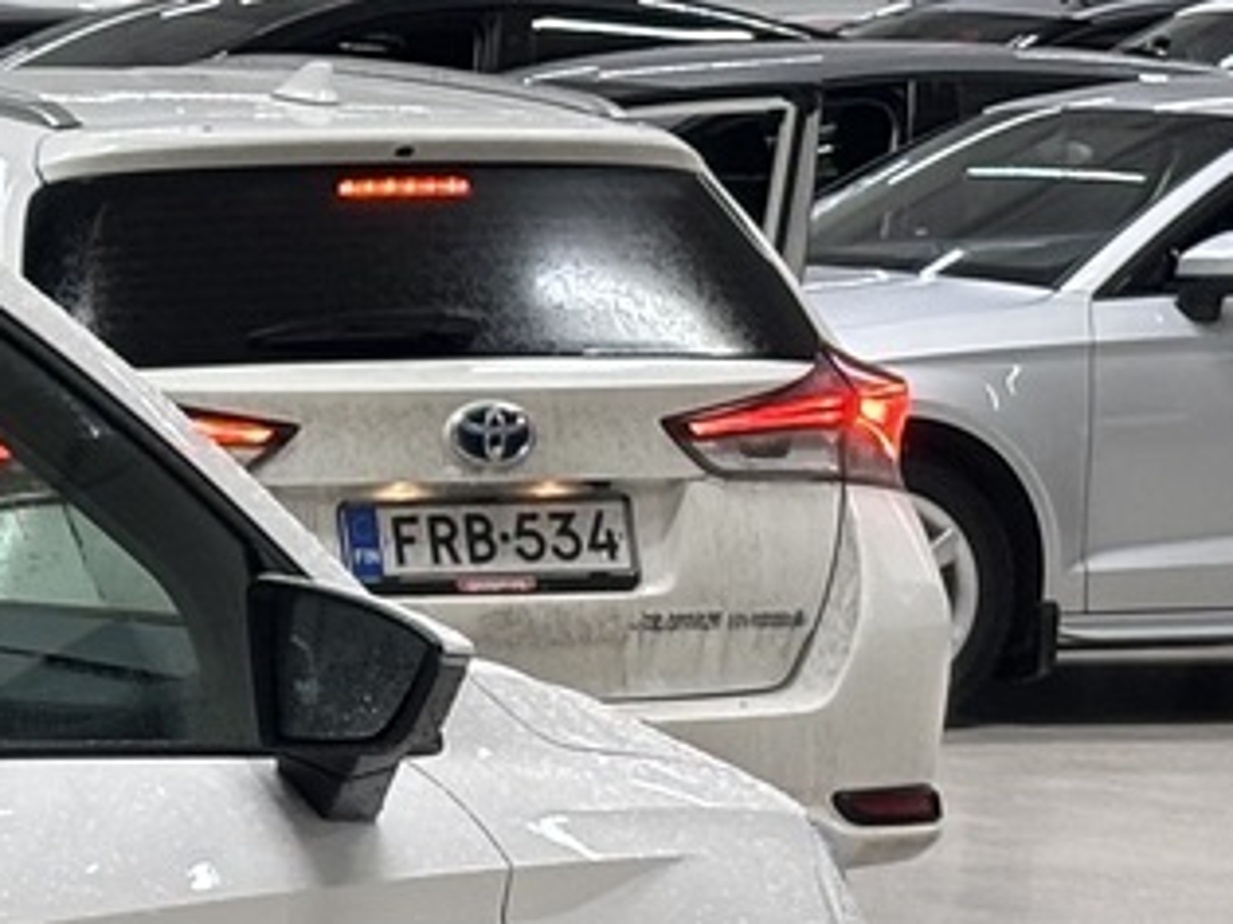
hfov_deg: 7.9
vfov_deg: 6.2
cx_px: -1401
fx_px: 8474
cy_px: 1077
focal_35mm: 238
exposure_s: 1/110
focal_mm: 5.96
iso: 80
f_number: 1.6
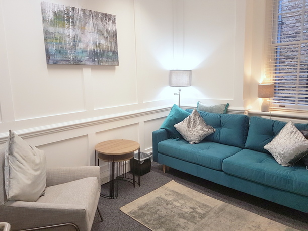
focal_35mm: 26
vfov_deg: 53.1
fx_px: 231
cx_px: 154
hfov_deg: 67.3
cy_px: 116
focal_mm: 4.2
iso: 80
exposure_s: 1/50
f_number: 1.7
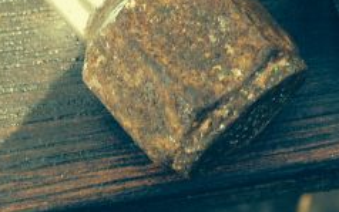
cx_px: 283
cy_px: 13
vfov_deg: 13.8
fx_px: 869
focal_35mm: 94
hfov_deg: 21.7
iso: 50
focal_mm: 4.12
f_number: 2.4
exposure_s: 1/120
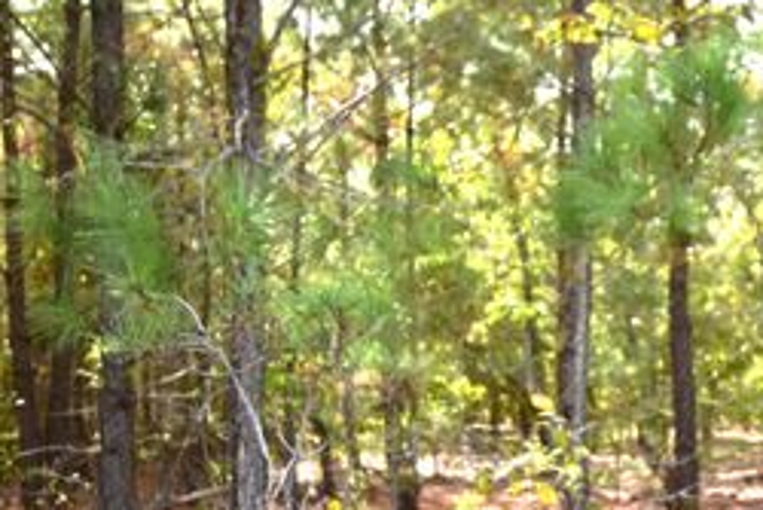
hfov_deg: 38.6
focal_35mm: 50
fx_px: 1060
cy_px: 334
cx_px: 568
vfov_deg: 26.9
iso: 400
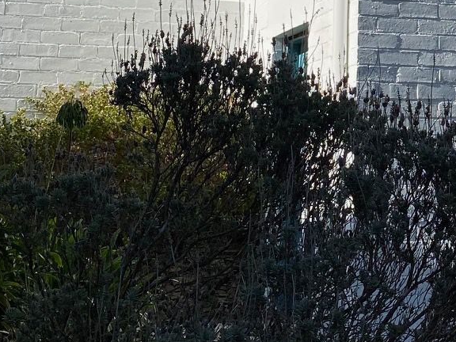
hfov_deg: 20.6
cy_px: -170
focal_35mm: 91
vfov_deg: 15.1
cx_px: 485
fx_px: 1199
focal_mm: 4.25
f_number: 1.8
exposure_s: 1/1869
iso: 32
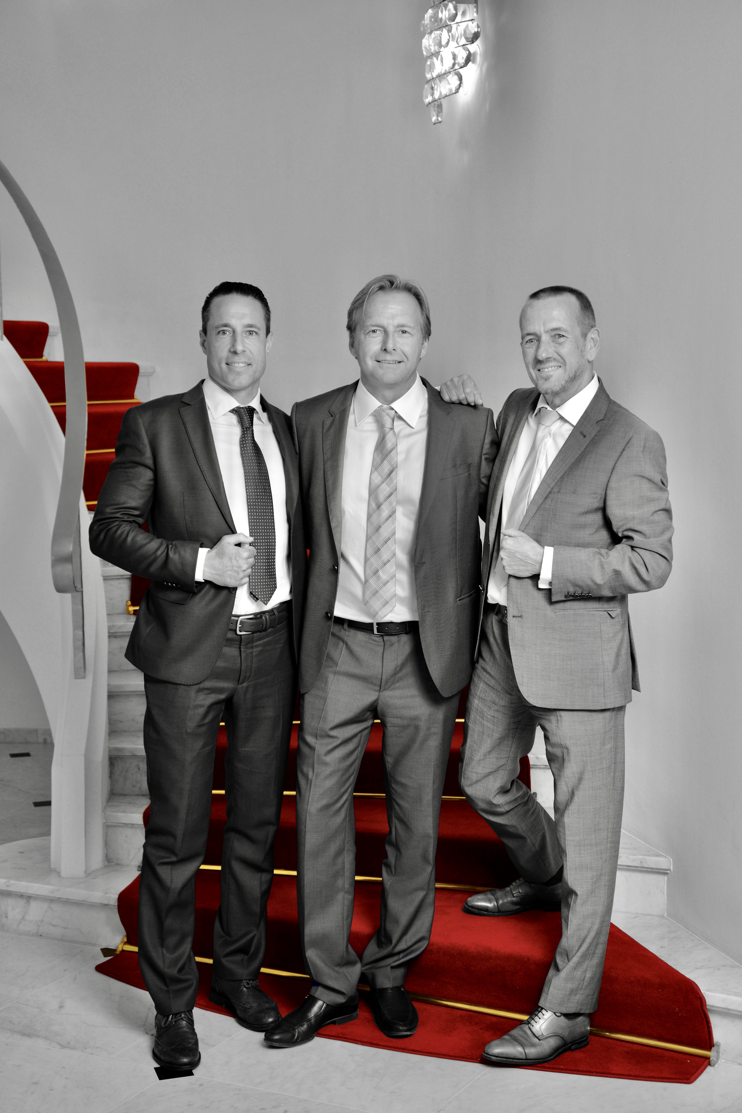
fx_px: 1947
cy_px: 565
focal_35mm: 63
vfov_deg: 31.9
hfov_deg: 21.6
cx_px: 377
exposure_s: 1/40
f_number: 6.3
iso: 200
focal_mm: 62
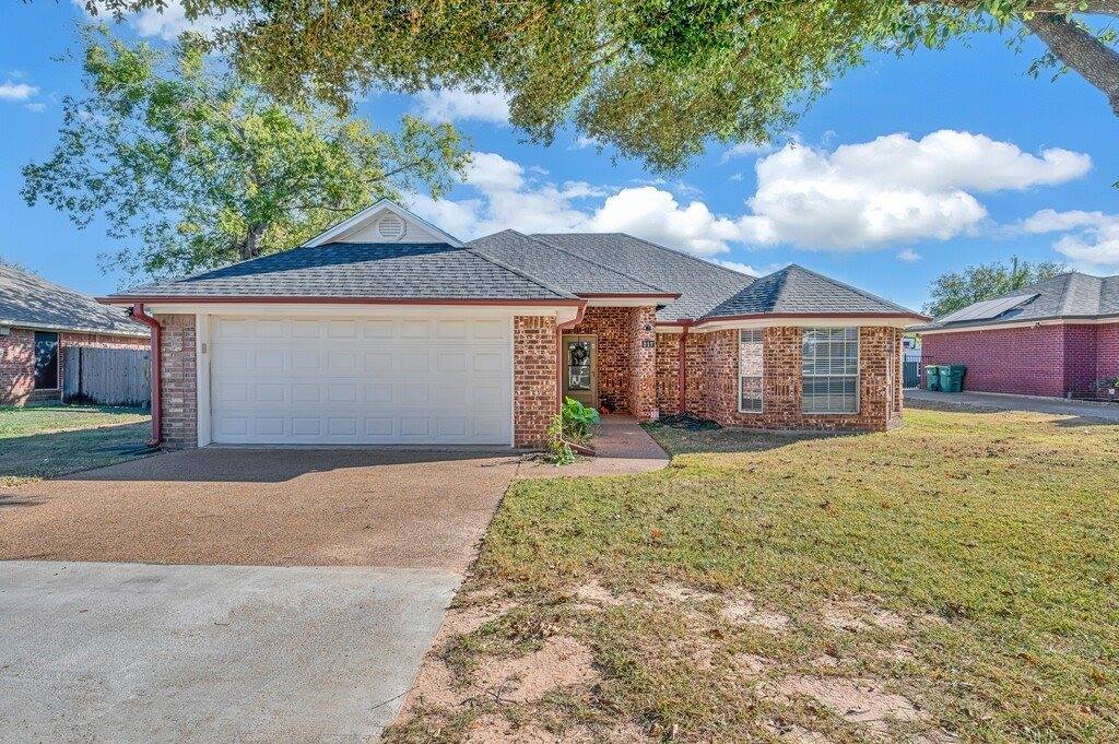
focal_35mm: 18
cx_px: 560
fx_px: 559
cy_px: 372
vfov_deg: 67.3
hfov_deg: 90.0
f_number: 8
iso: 100
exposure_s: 1/200
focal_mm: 18
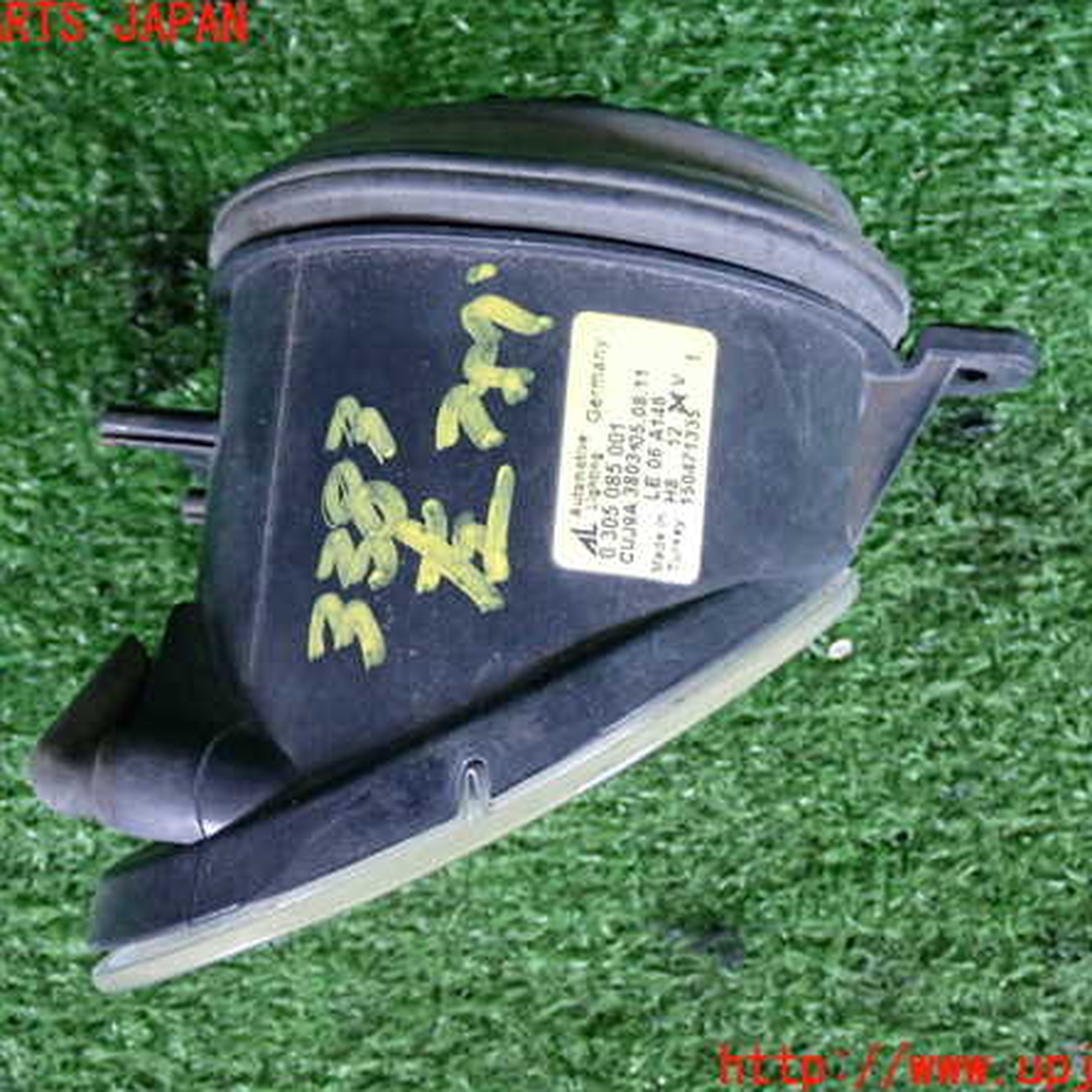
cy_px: 547
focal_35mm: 56
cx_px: 537
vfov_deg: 30.6
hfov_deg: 30.6
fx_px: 1999
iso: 800
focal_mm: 8.4
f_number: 3.1
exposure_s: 1/50
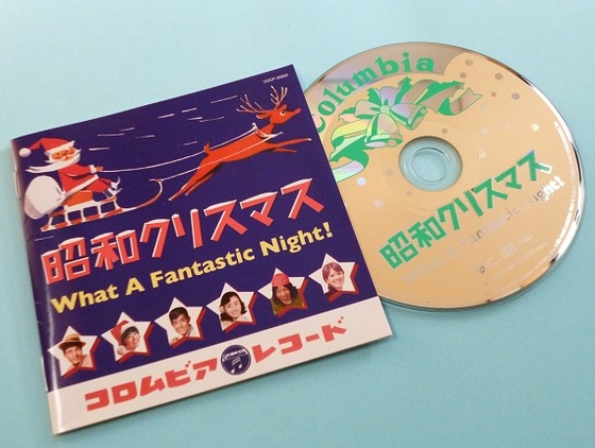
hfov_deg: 51.3
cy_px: 224
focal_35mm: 36
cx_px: 298
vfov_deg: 39.8
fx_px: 620
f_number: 3.1
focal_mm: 6.4
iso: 400
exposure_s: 1/40
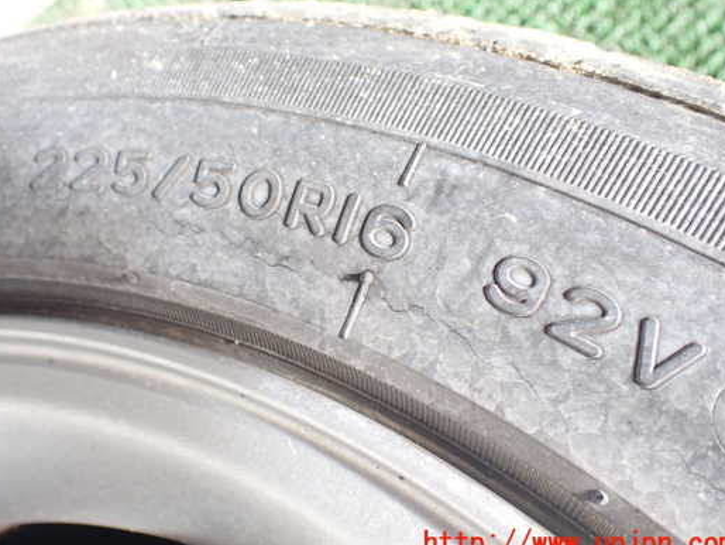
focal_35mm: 35
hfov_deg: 52.5
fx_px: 733
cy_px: 244
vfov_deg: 40.7
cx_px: 319
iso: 200
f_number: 2.3
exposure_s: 1/125
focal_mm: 5.4
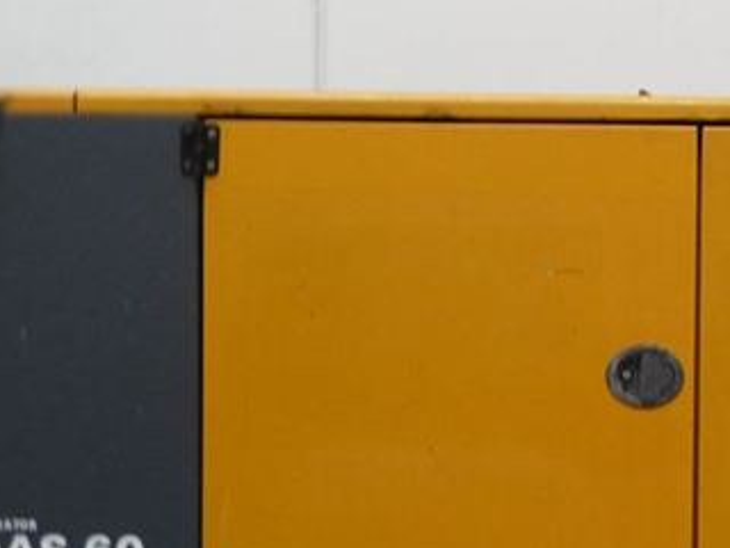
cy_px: 422
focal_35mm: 90
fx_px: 1898
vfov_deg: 16.3
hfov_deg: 21.2
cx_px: 675
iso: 125
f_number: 2.8
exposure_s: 1/30
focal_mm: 4.4
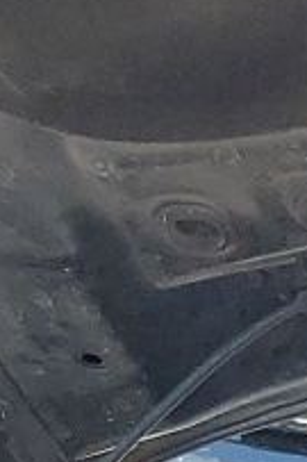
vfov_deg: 8.5
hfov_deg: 5.2
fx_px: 2729
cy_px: 1240
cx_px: 1469
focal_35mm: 213
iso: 50
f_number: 1.5
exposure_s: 1/769
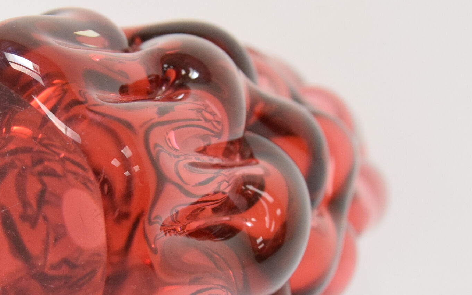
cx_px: 102
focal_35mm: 81
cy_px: 208
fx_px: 1042
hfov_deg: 25.1
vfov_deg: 16.1
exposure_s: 1/160
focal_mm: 24
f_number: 6.3
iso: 1600
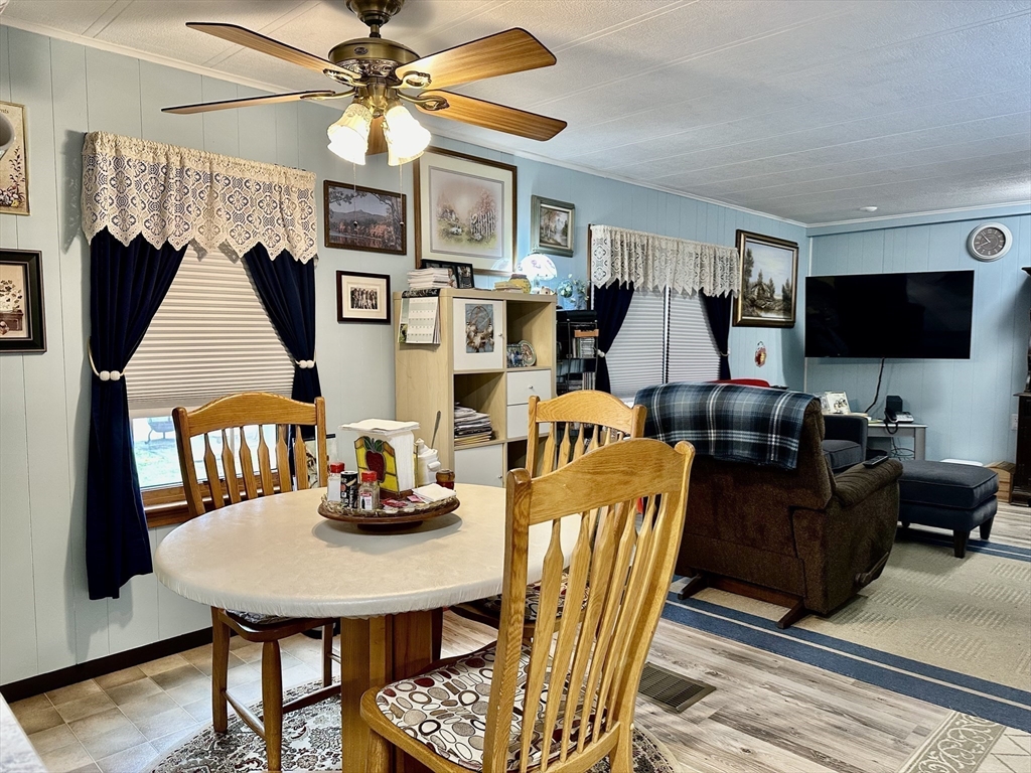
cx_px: 516
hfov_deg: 71.6
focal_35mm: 24
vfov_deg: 56.8
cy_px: 386
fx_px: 715
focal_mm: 6.86
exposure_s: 1/60
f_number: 1.78
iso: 200
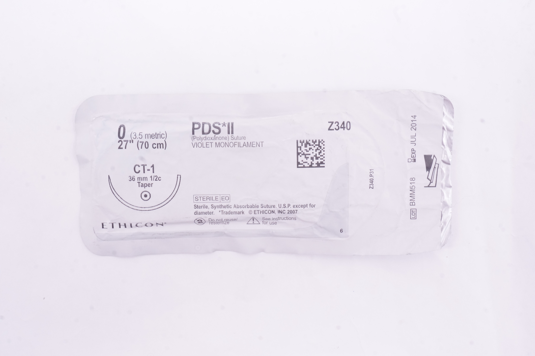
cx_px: 268
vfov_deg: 31.8
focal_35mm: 42
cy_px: 178
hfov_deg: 46.4
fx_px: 623
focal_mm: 28
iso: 1600
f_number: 18
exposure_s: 1/20
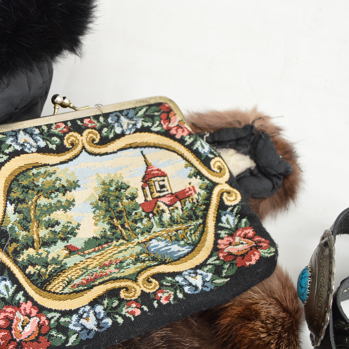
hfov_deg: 27.4
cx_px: 98
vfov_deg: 27.7
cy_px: 196
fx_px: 707
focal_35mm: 62
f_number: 5
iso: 200
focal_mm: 26
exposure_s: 1/200
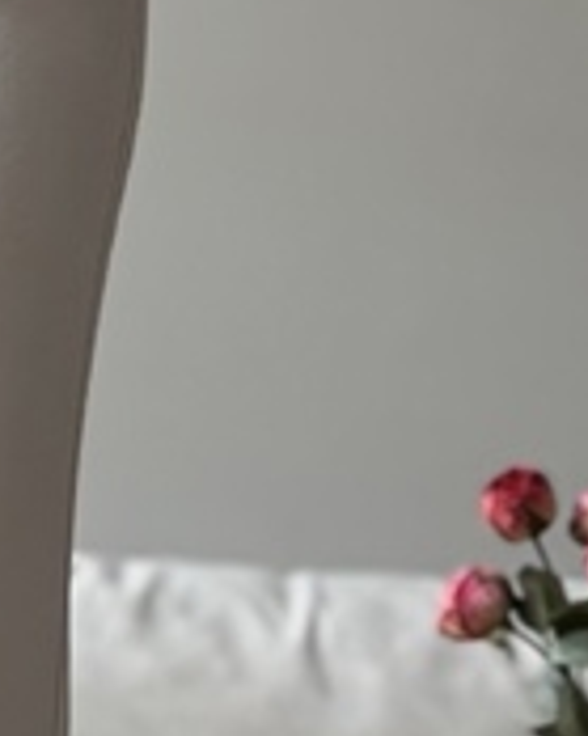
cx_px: -309
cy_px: 897
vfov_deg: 12.9
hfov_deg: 10.2
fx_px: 3179
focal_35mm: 146
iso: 50
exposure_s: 1/365
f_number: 1.6
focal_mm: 5.96
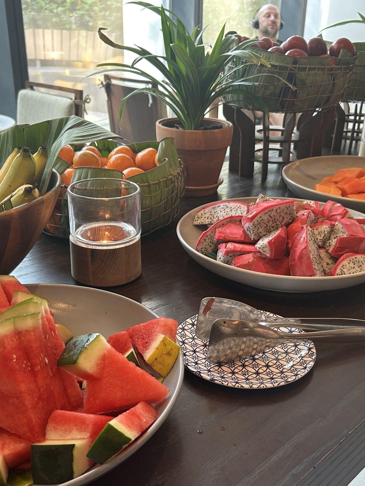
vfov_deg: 47.8
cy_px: 273
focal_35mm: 39
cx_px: 192
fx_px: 548
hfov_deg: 36.8
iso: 125
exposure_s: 1/100
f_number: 1.5
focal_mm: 5.7
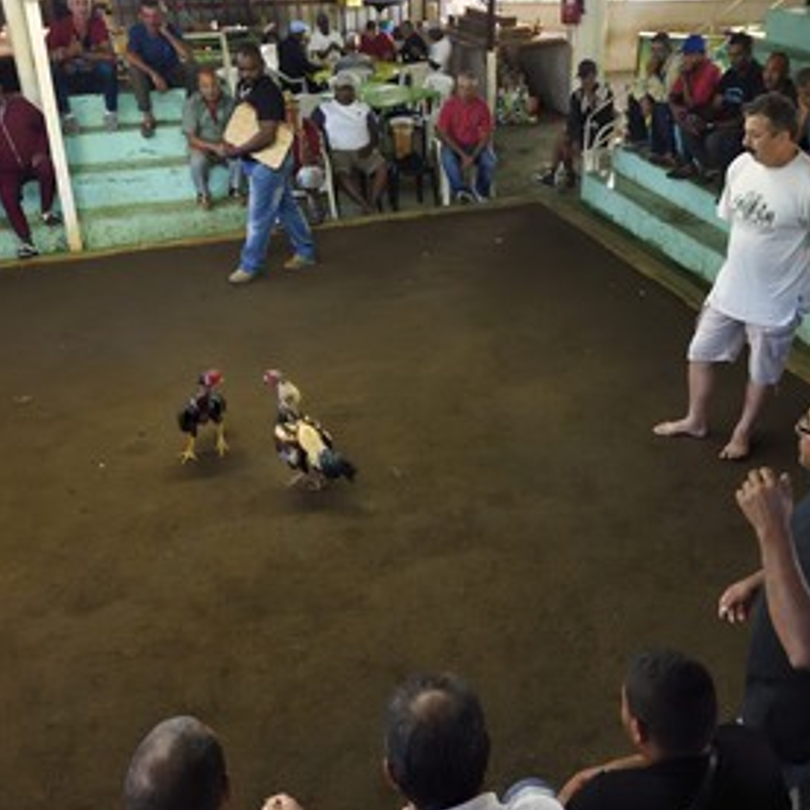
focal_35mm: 31
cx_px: 470
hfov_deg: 52.3
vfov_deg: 52.5
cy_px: 408
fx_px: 821
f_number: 4.5
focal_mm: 24
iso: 6400
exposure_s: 1/100
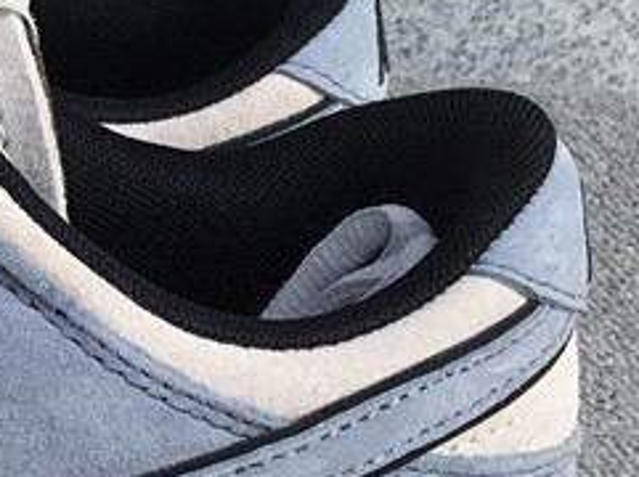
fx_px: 2138
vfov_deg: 12.7
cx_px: -374
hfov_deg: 15.4
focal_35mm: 116
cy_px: 401
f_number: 2.4
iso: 25
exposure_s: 1/708
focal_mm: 3.3
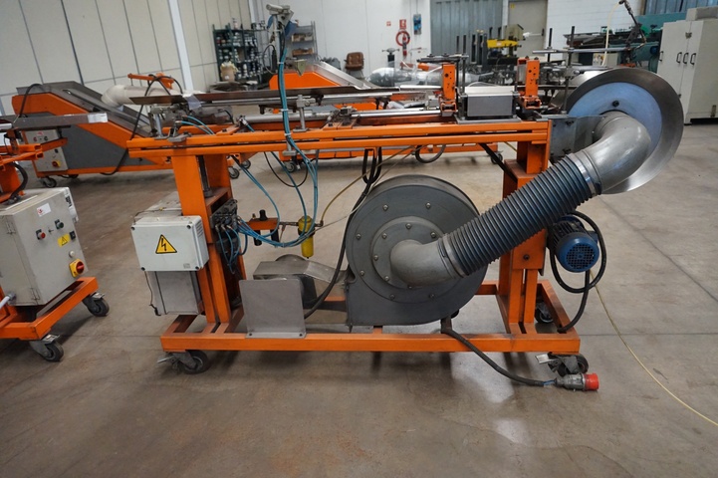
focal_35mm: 24
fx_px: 478
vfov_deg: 53.1
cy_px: 239
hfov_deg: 73.8
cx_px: 359
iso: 3200
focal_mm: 16
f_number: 3.5
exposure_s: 1/125
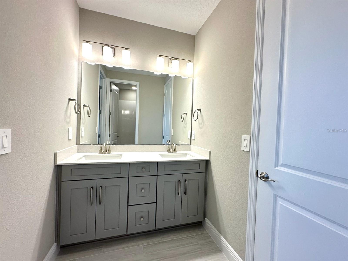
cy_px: 130
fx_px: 141
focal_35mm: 14
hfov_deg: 102.1
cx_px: 174
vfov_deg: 85.7
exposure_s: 1/120
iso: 80
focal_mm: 2.22
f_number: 2.2
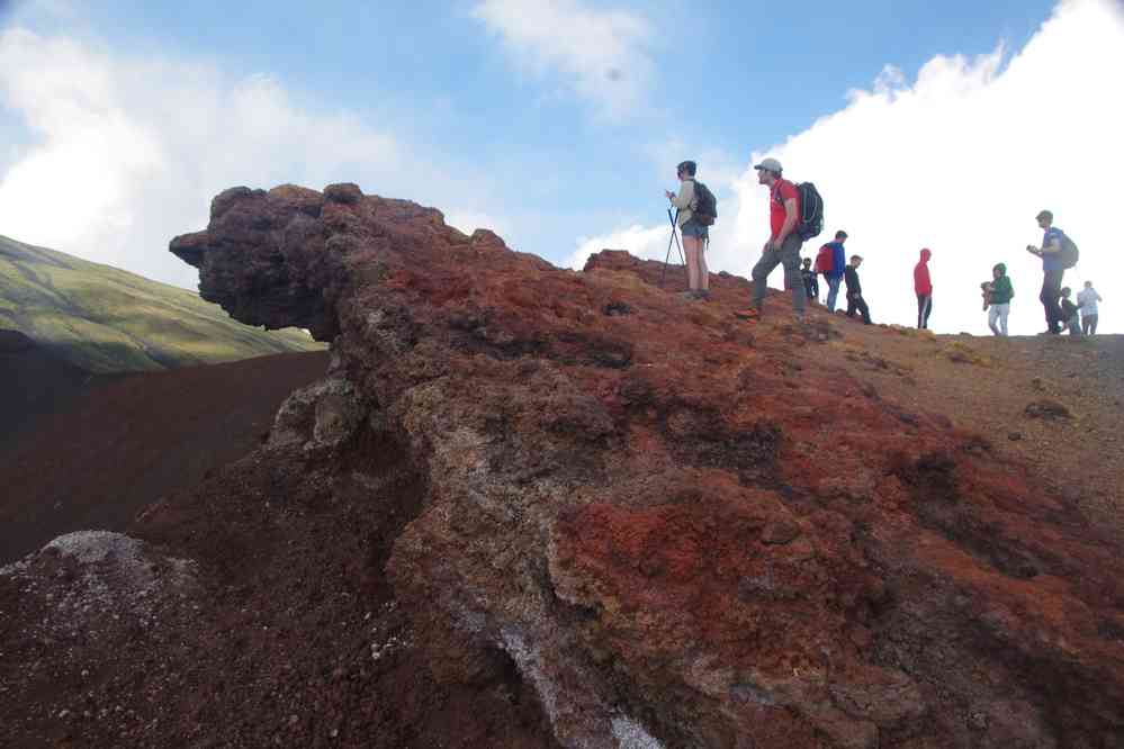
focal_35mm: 33
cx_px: 562
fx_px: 1030
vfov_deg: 40.0
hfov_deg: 57.2
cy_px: 374
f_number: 11
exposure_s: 1/50
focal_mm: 21.9
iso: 200
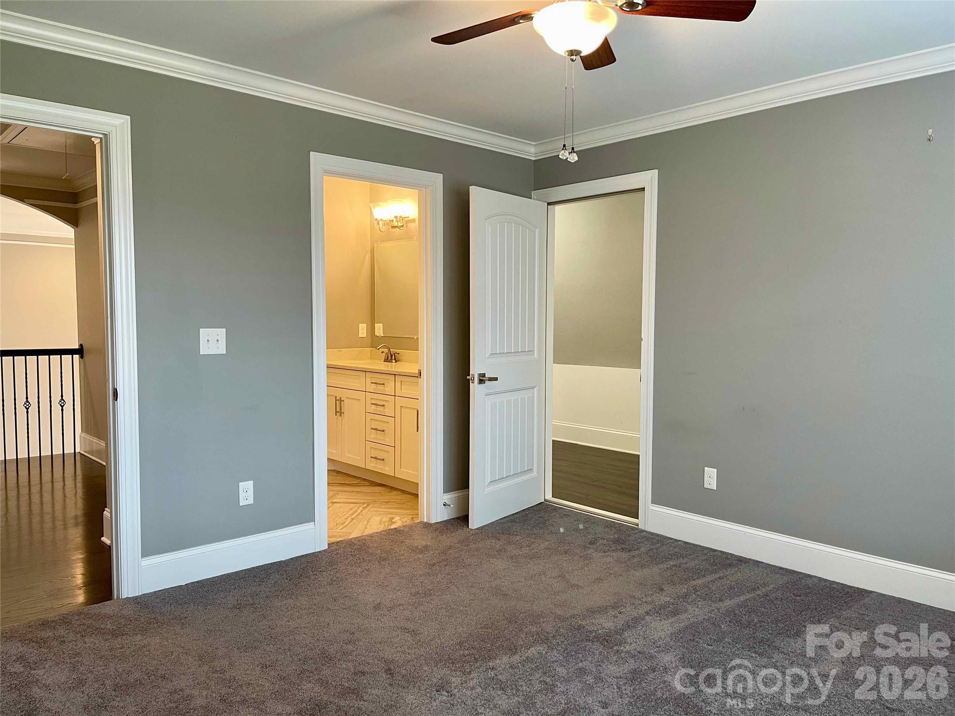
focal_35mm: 25
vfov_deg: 54.9
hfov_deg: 69.4
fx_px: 690
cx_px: 478
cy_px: 358
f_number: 1.6
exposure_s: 1/60
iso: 100
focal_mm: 5.1
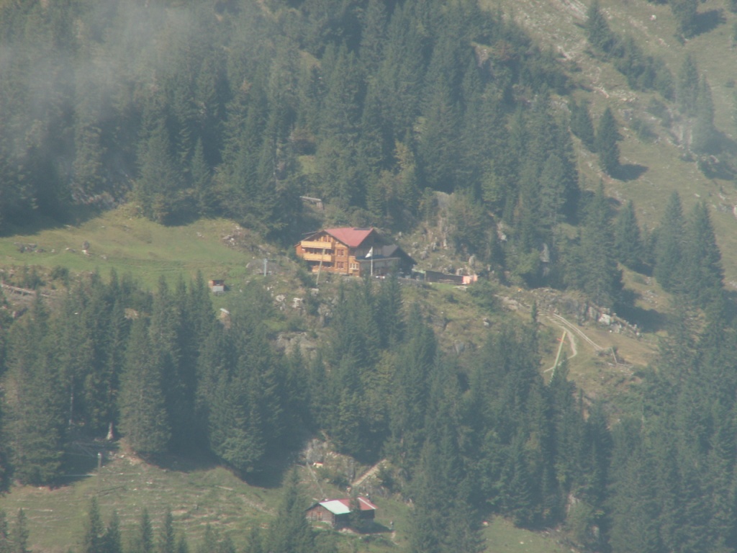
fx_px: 8303
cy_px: 276
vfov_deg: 3.8
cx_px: 368
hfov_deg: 5.1
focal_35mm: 390
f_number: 7.1
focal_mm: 64.74
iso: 50
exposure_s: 1/125
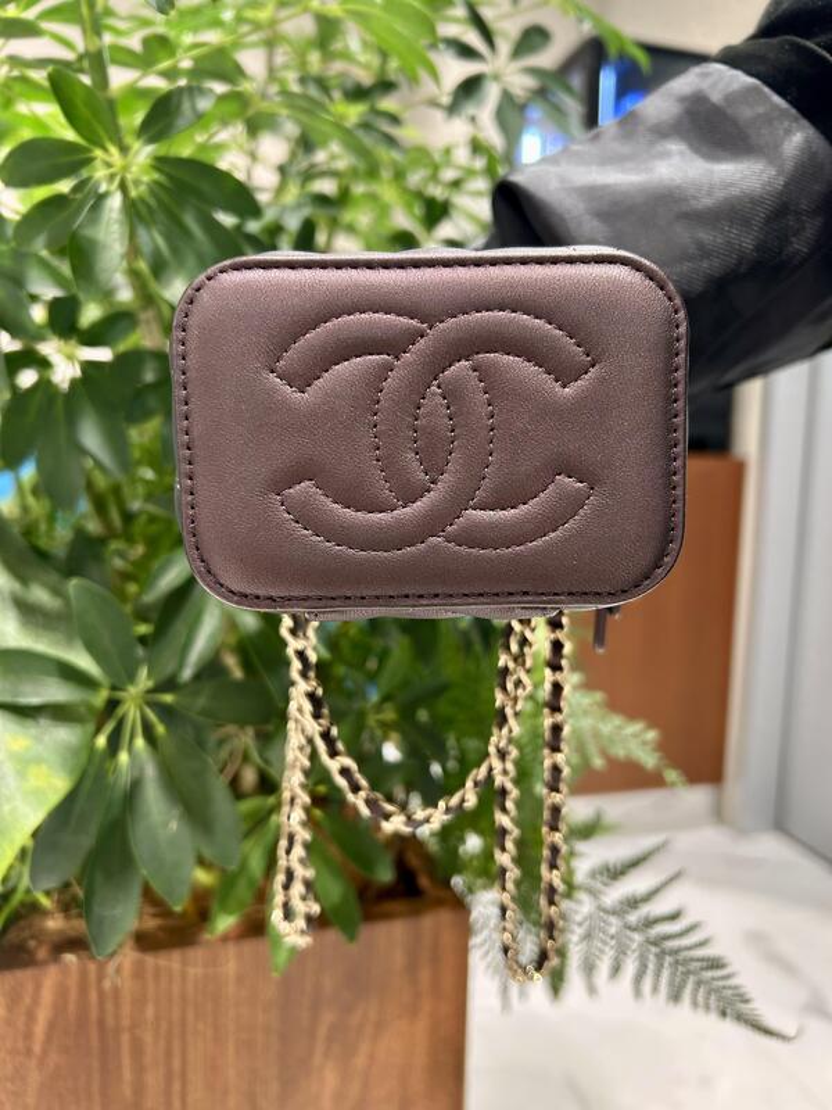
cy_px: 555
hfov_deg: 53.1
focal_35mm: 26
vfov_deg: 67.3
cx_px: 416
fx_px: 833
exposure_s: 1/60
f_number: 1.5
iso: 125
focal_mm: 5.7
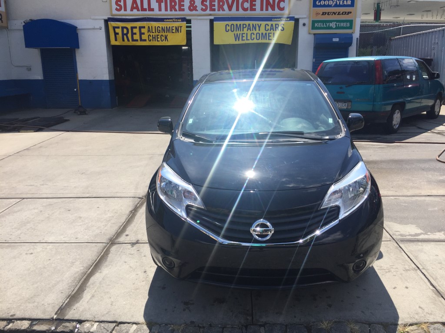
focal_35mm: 29
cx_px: 222
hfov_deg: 61.7
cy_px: 166
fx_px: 373
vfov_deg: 48.2
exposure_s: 1/1647
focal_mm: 4.15
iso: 32
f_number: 2.2
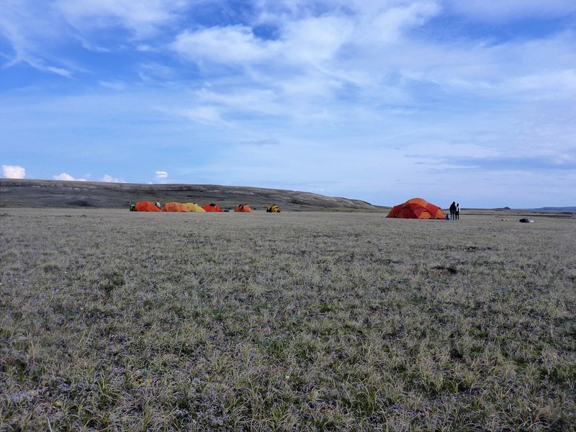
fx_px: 499
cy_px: 216
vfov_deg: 46.8
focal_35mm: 30
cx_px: 288
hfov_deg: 60.0
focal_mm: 5.2
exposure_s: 1/200
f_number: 10
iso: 200
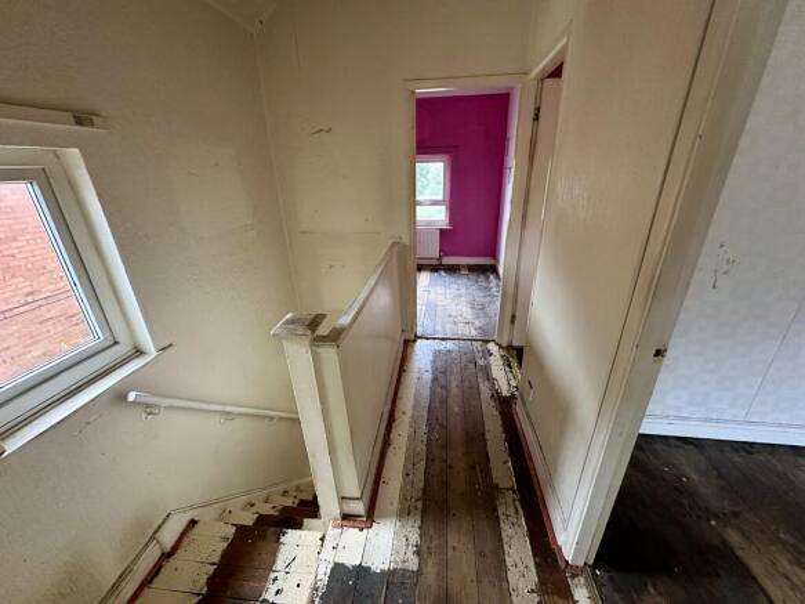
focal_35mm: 14
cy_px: 302
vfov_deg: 85.7
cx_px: 402
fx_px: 326
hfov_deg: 102.1
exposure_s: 1/60
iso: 800
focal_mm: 2.22
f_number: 2.2
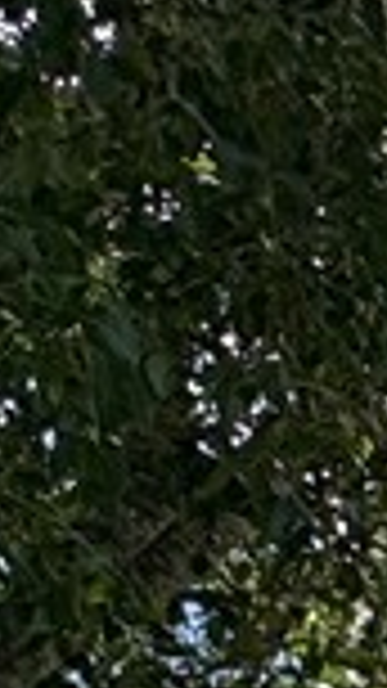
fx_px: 1862
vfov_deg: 16.0
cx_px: 1530
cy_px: 1407
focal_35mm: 102
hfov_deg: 7.9
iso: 64
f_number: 2.2
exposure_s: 1/756
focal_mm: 2.22
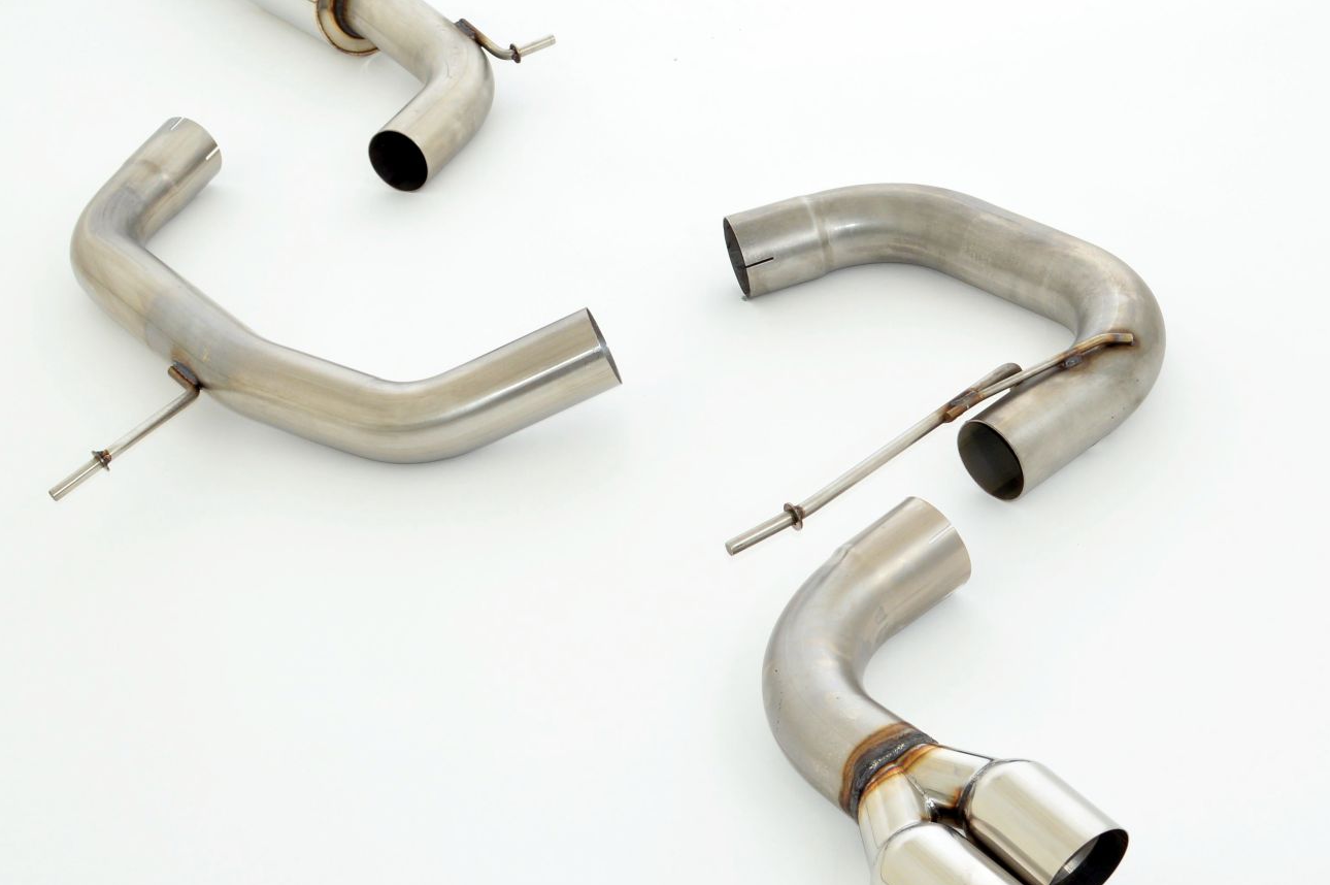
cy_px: 460
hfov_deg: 30.1
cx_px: 657
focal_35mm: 67
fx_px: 2473
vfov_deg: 20.3
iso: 200
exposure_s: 1/160
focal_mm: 30
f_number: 10
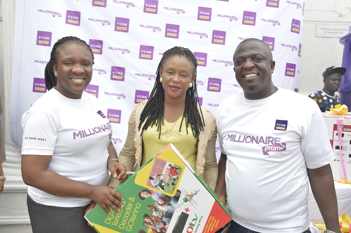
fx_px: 380
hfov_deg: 49.6
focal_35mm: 39
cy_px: 116
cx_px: 176
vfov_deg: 34.1
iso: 100
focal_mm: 26
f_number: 7.1
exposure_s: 1/125
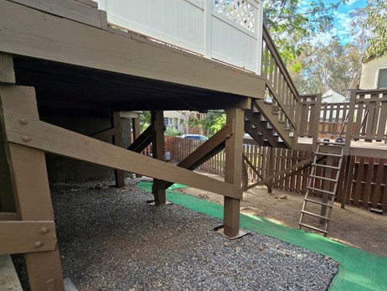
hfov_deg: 86.9
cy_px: 169
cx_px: 228
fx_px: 201
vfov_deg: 71.1
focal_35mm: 18
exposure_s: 1/719
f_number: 2.2
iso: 100
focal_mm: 2.2
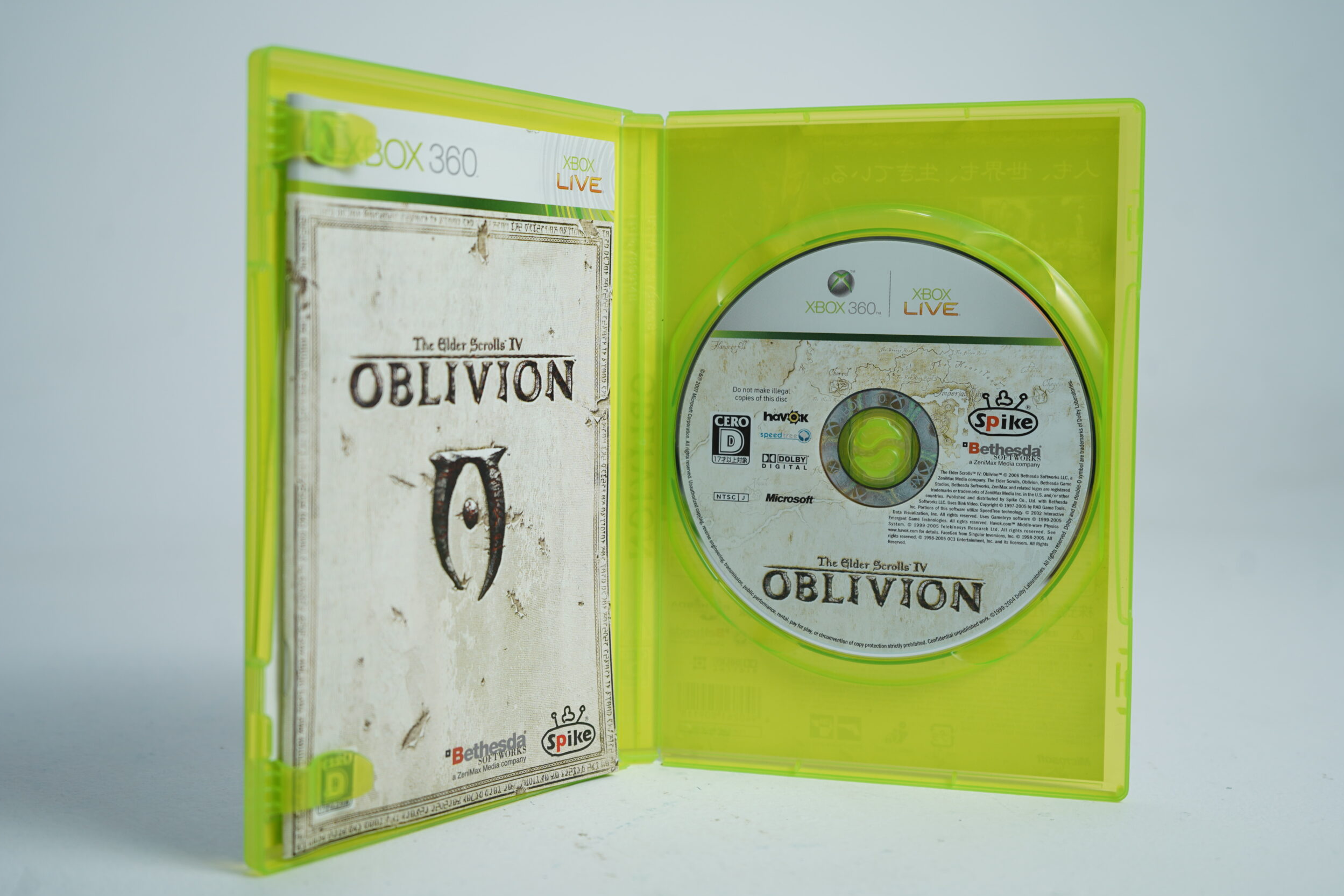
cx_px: 676
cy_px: 440
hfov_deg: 47.4
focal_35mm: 41
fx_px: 1530
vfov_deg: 32.6
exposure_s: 1/40
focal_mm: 40
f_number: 4.5
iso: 160
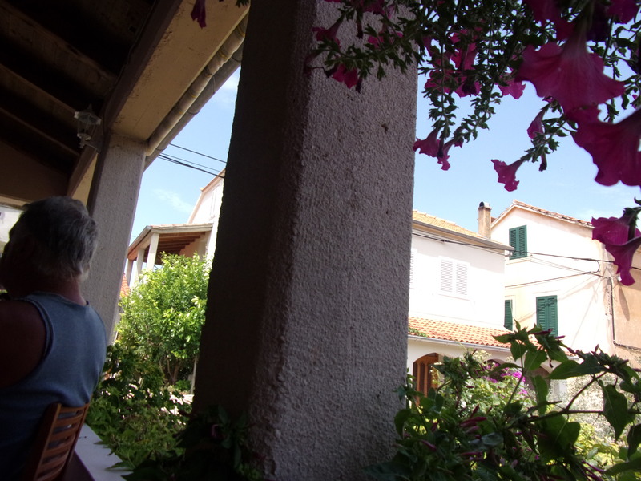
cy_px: 240
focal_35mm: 24
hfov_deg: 71.6
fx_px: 444
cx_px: 320
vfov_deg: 56.8
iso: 80
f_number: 3.3
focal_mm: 4.3
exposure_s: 1/550
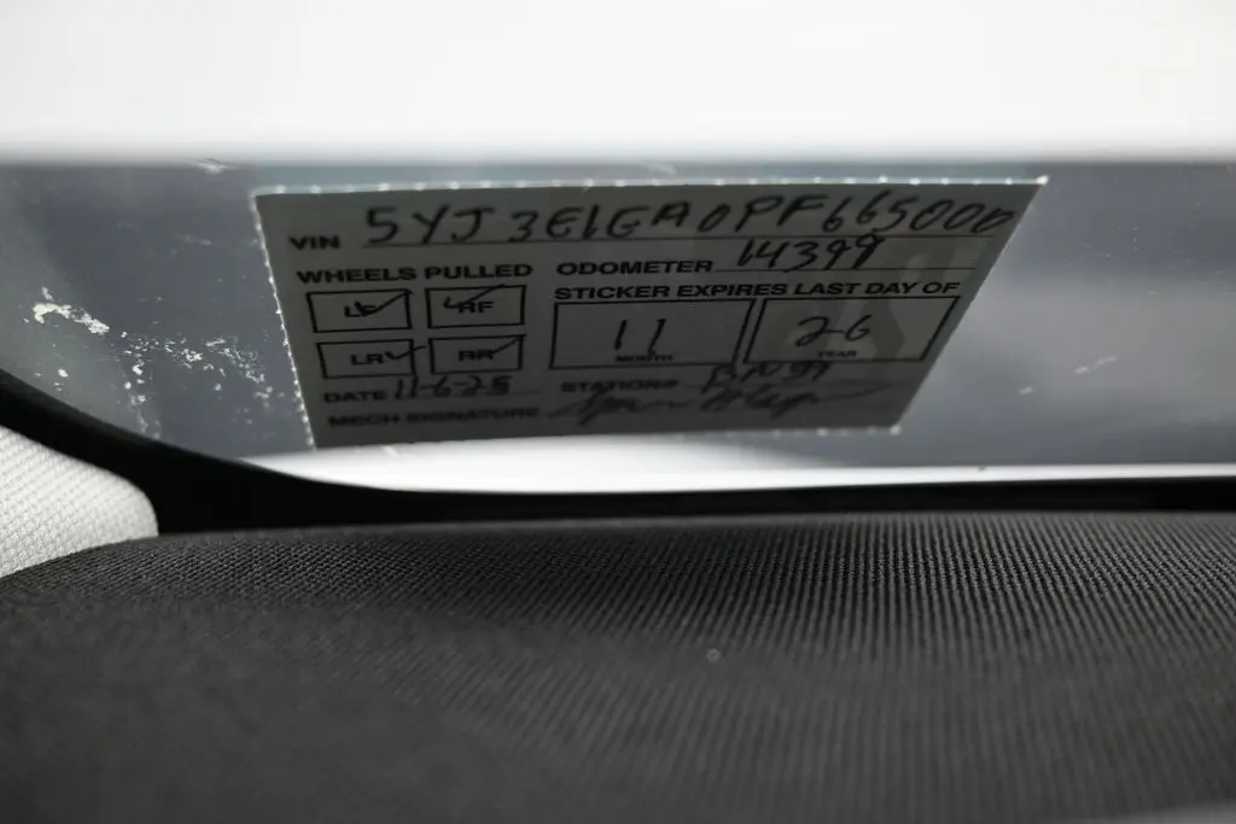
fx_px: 1339
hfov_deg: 49.5
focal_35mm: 39
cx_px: 618
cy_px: 412
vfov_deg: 34.2
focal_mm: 26
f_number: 4.5
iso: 500
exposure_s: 1/125
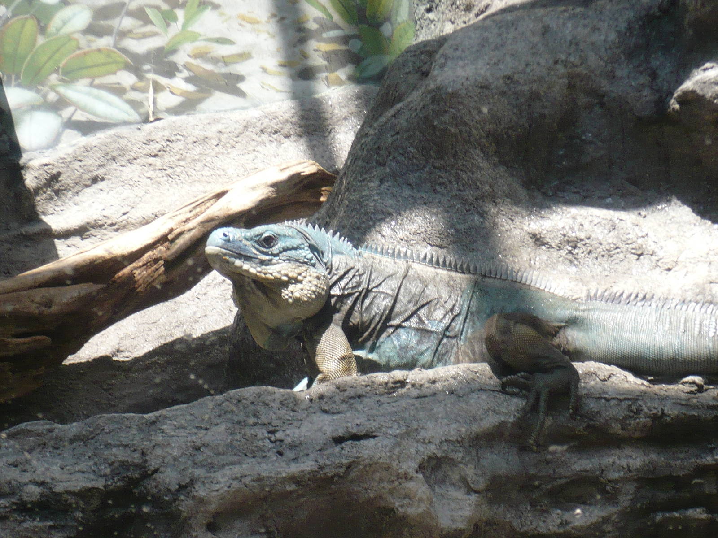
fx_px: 3298
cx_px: 359
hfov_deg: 12.4
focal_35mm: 159
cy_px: 269
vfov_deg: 9.3
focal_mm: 17.4
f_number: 5
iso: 100
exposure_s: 1/125
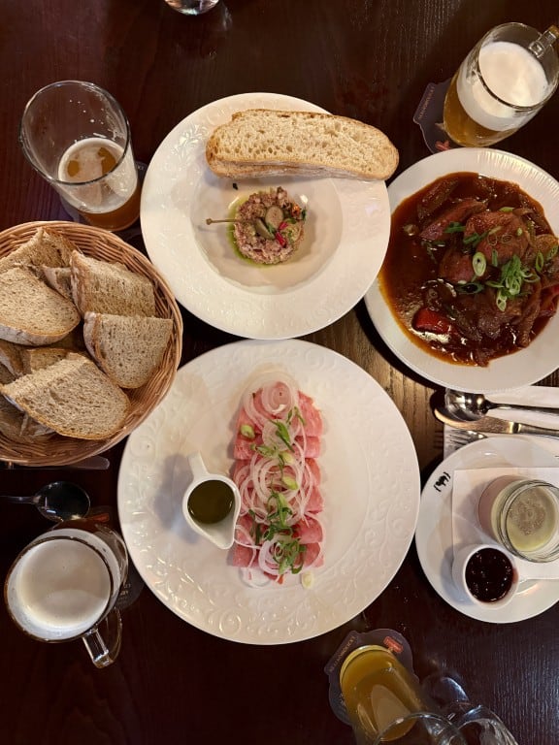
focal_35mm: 24
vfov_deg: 71.6
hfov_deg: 56.8
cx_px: 280
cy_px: 372
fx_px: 517
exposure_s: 1/33
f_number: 1.78
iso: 640
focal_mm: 6.76
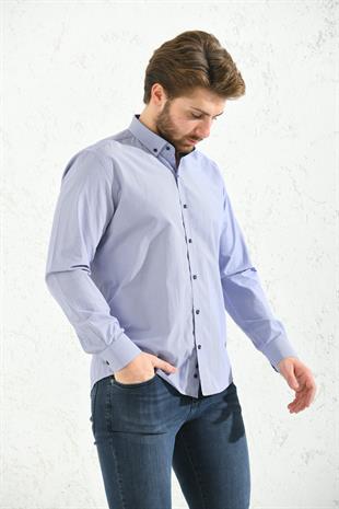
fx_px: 2189
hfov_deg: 8.9
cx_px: 170
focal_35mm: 155
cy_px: 254
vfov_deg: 13.2
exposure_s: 1/160
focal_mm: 155
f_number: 6.3
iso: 125
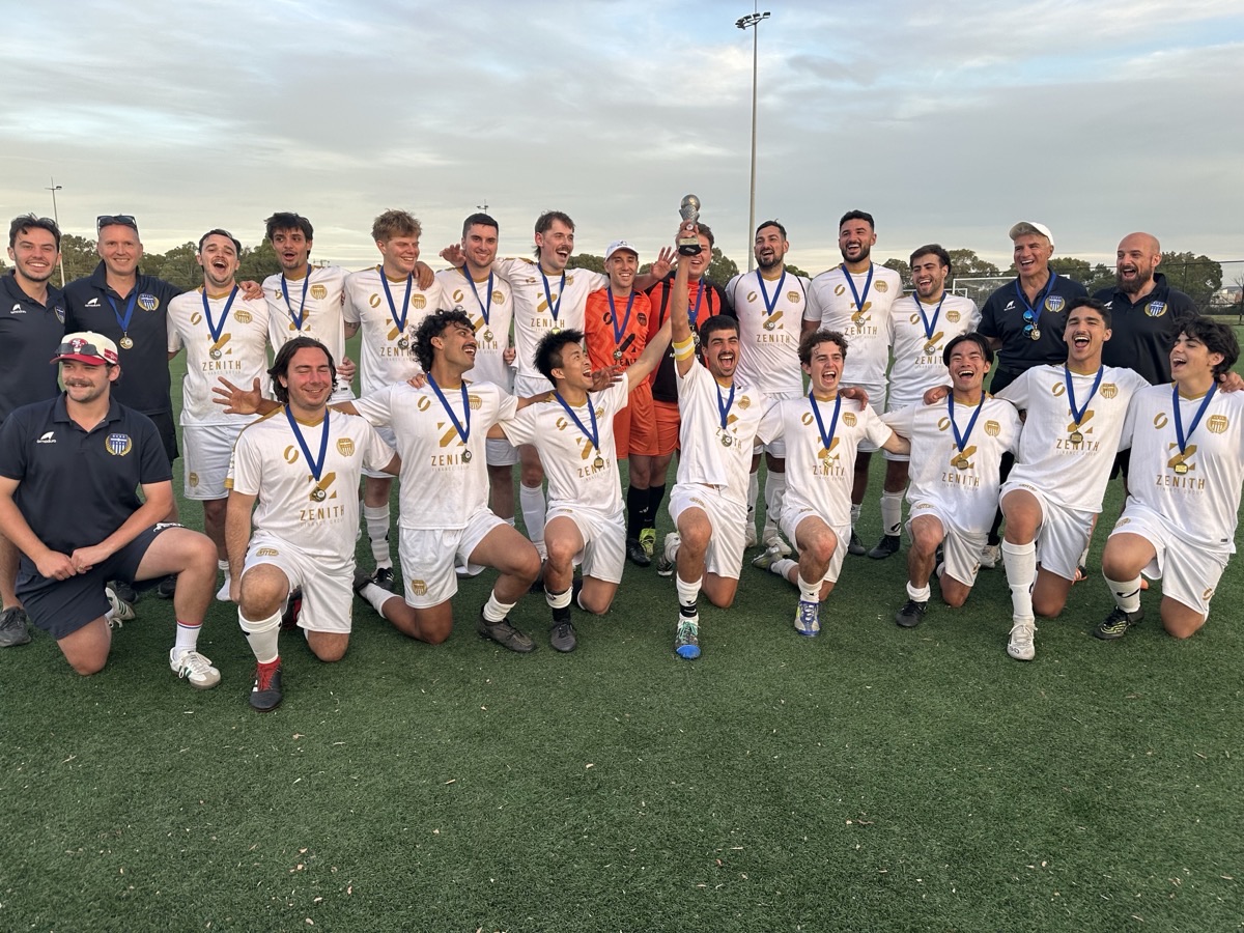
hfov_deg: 71.6
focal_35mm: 24
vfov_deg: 56.8
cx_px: 622
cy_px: 466
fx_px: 862
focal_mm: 6.86
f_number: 1.78
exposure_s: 1/221
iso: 64
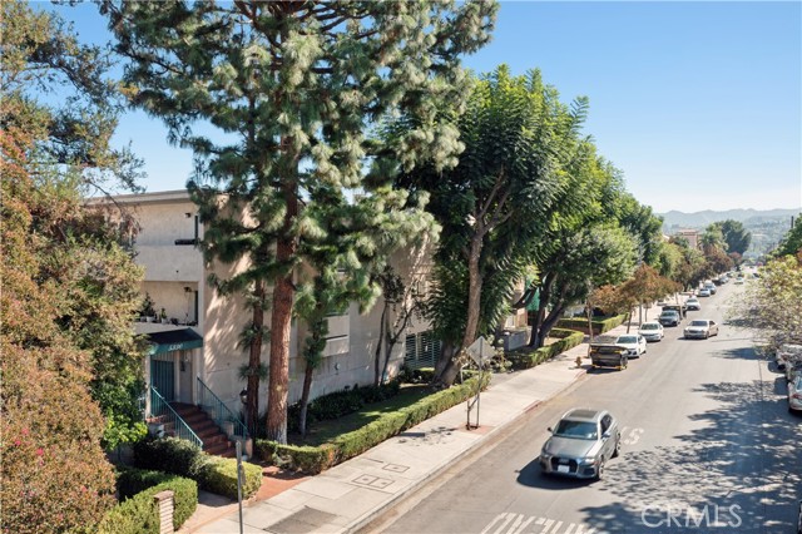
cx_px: 401
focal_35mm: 28
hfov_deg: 65.5
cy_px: 267
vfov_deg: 46.4
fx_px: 623
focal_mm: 10.26
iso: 100
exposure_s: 1/40
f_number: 5.6
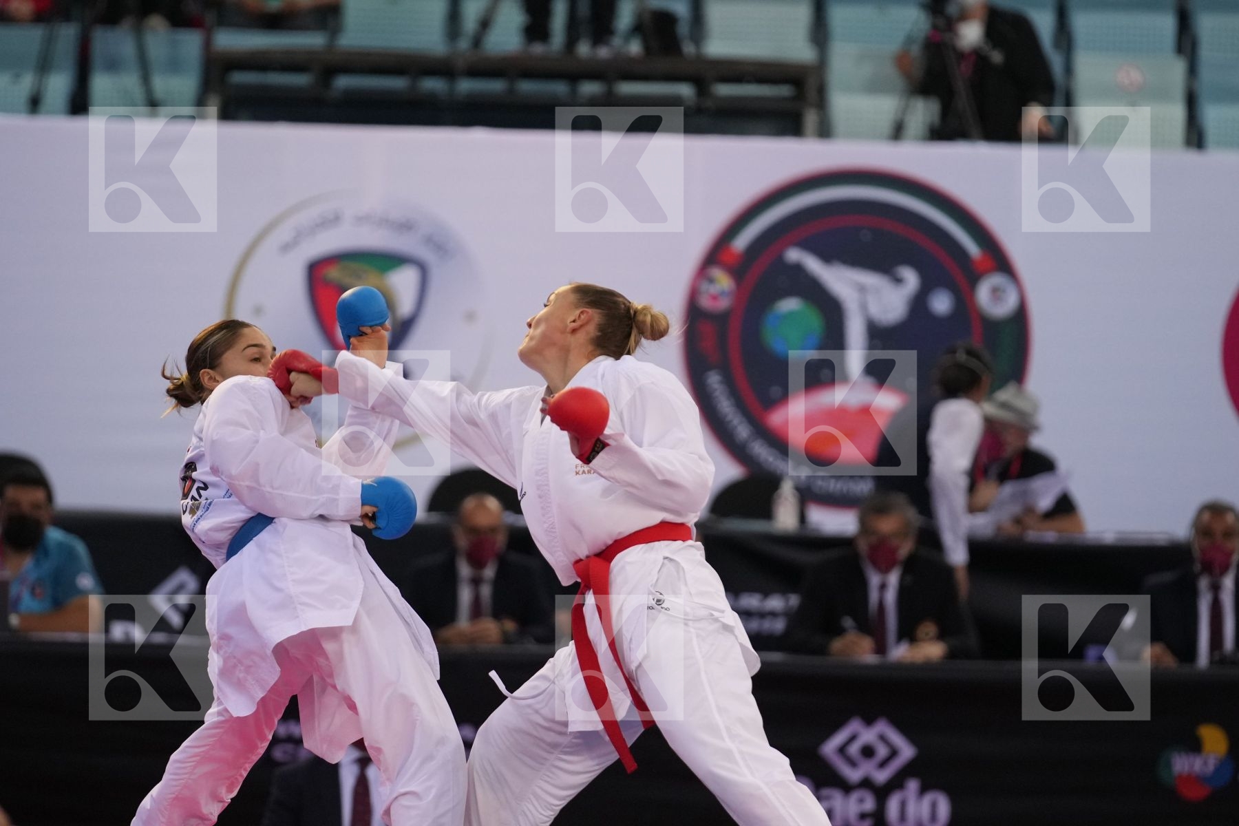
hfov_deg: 6.9
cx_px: 620
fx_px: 10324
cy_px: 413
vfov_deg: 4.6
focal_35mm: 300
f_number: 2.8
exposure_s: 1/1000
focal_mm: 200
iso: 2000
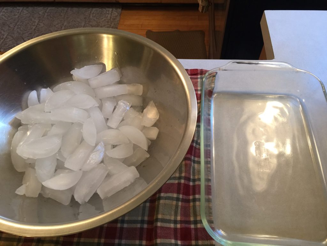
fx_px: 274
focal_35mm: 29
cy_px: 123
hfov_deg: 61.7
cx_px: 164
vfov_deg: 48.2
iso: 80
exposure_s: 1/15
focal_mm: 4.15
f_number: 2.2
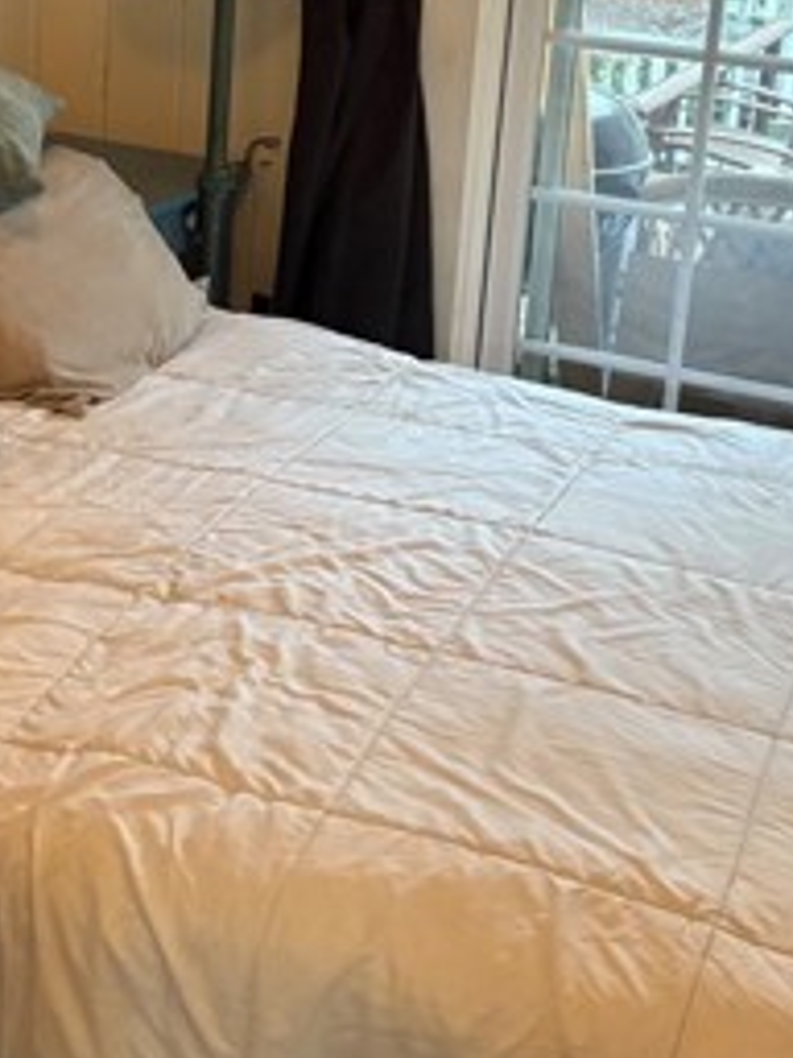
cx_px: 285
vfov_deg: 29.2
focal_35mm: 65
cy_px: 215
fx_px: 1985
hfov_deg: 22.5
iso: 250
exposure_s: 1/60
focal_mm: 5.96
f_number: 1.6
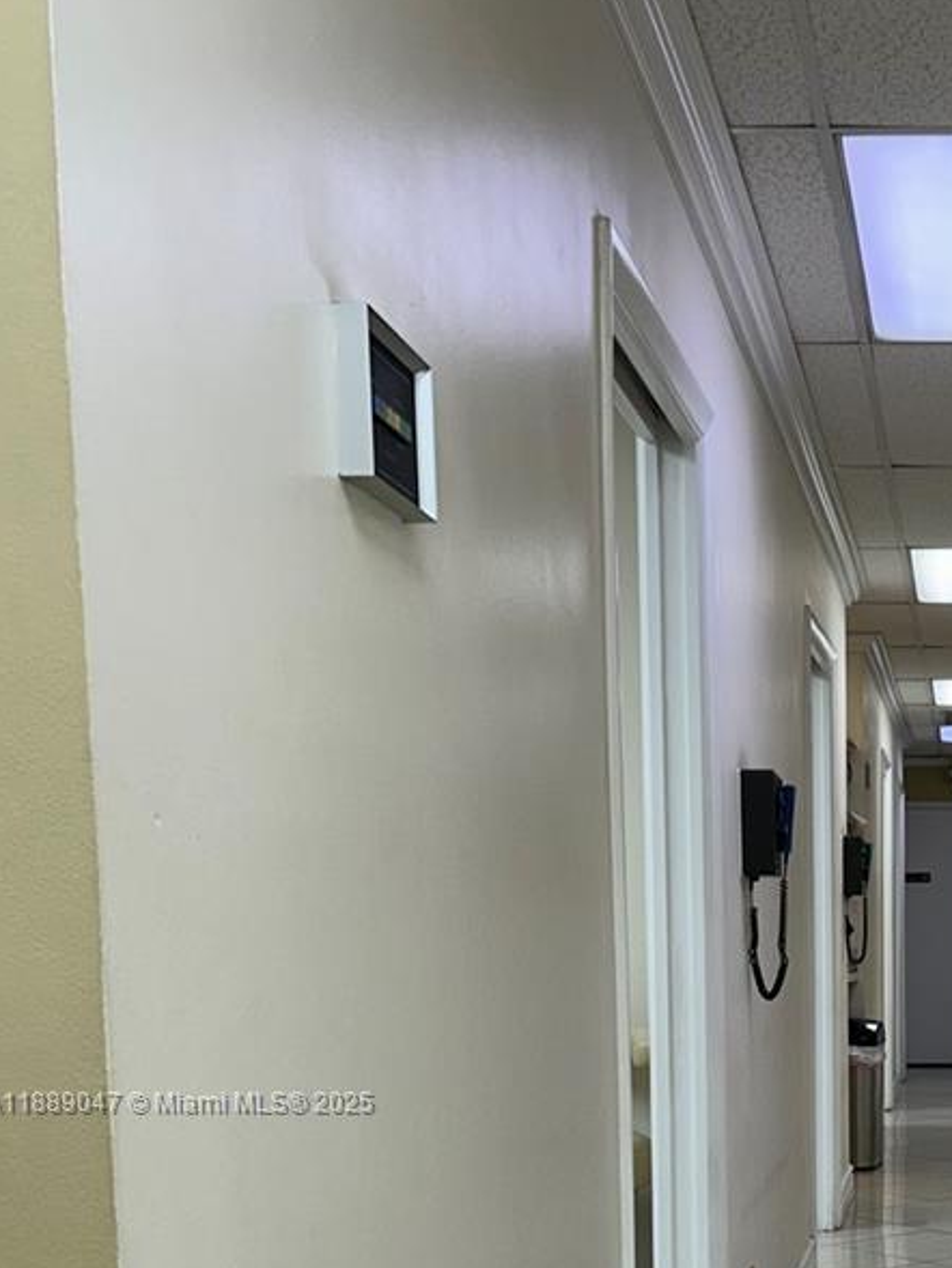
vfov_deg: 34.4
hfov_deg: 26.1
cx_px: 948
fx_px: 1943
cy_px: 1104
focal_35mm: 53
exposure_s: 1/120
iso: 40
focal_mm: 5.7
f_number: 1.5
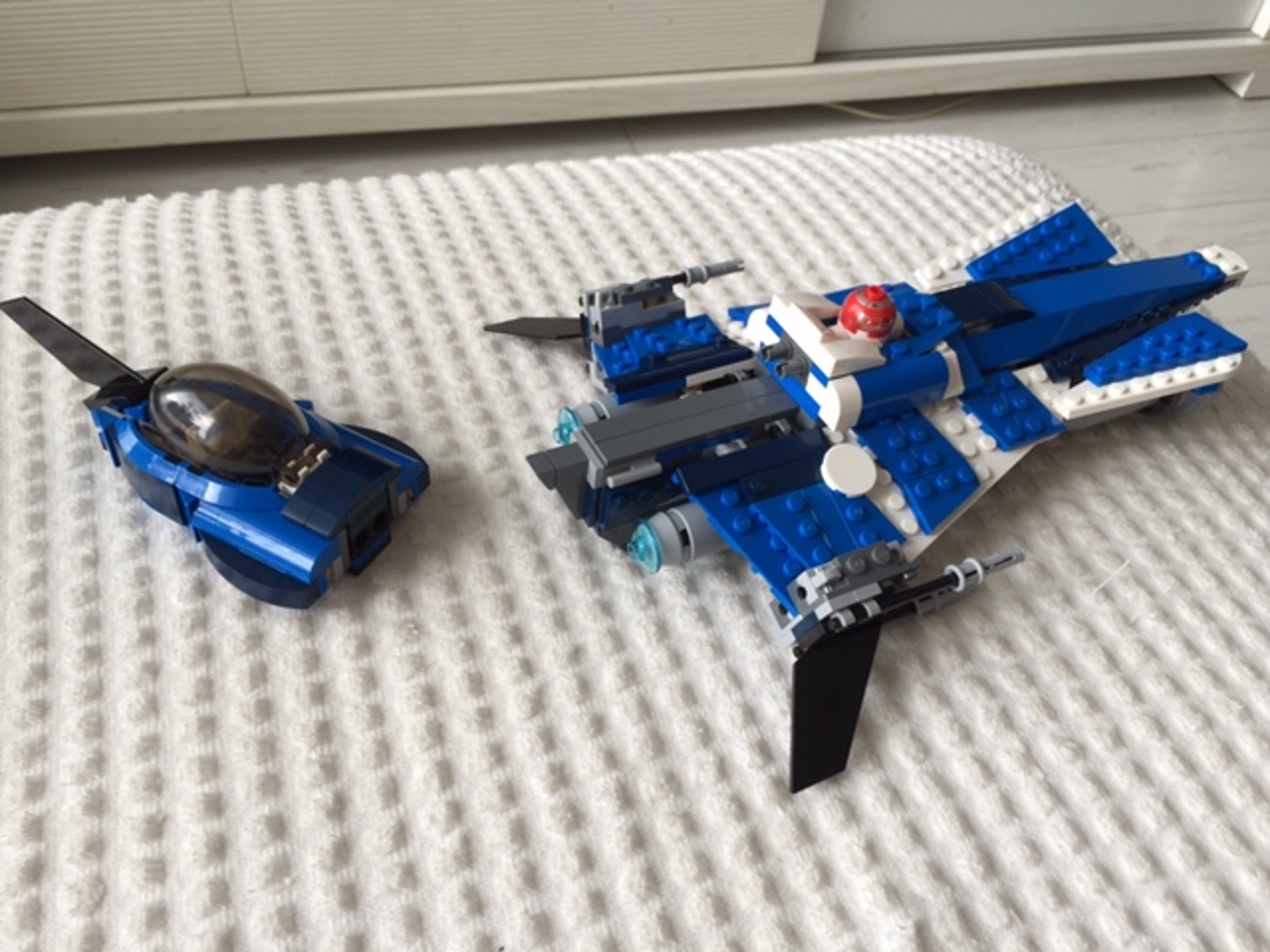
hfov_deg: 61.7
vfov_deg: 48.2
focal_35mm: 29
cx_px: 635
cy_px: 476
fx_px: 1064
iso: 32
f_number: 2.2
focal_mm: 4.15
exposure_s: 1/60
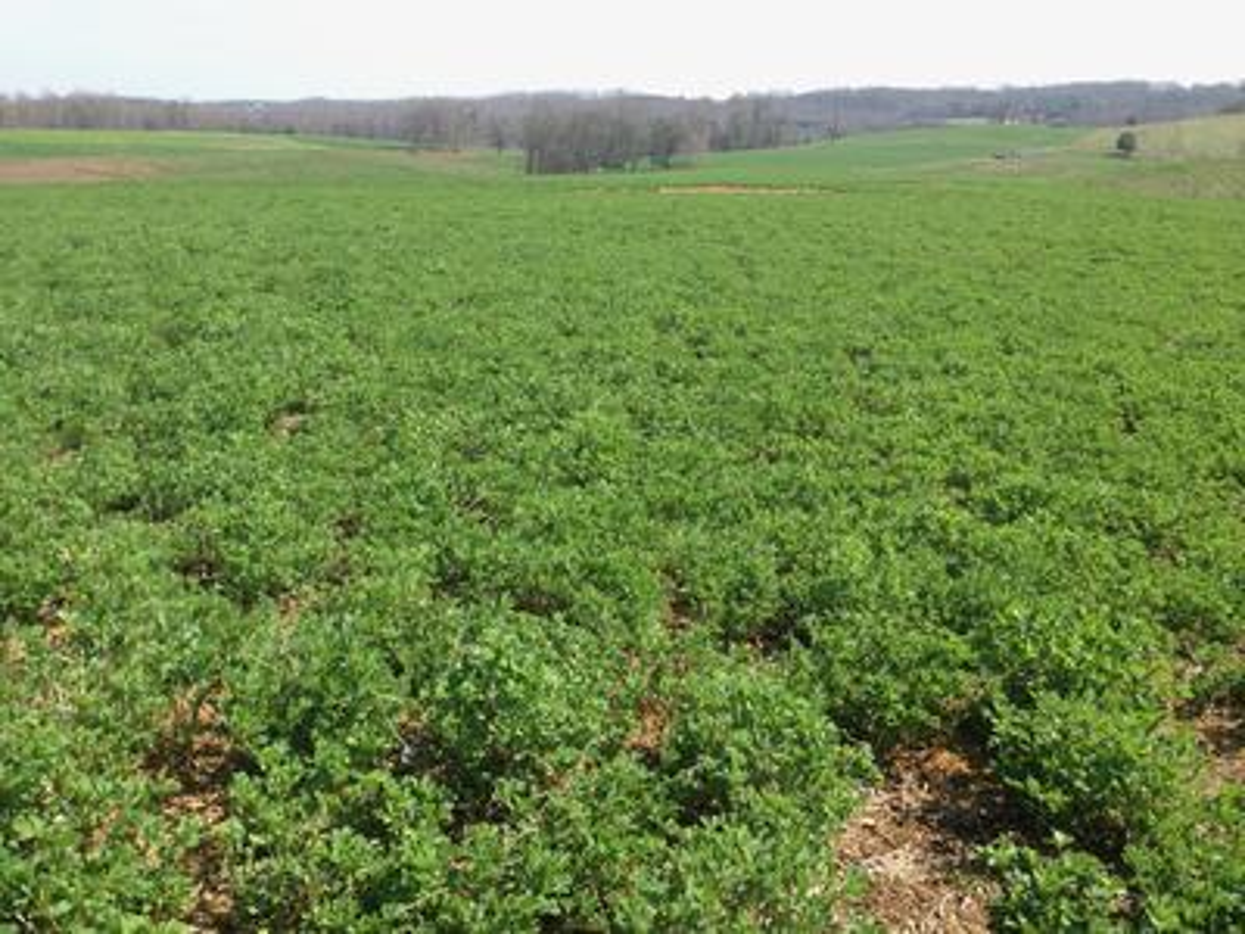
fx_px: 1187
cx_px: 622
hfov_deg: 55.4
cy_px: 467
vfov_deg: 42.9
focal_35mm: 33
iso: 50
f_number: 2.4
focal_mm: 4.12
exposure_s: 1/653
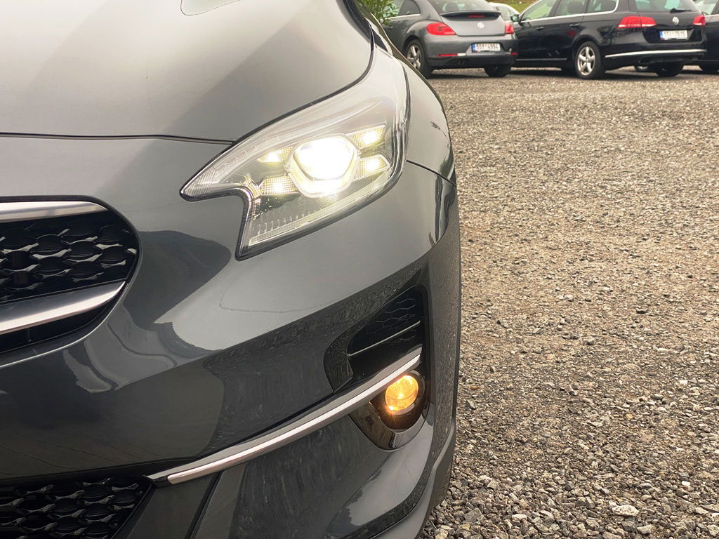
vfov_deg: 28.0
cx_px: 360
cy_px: 270
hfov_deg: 36.8
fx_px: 1080
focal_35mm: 52
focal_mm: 6
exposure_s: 1/326
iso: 64
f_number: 2
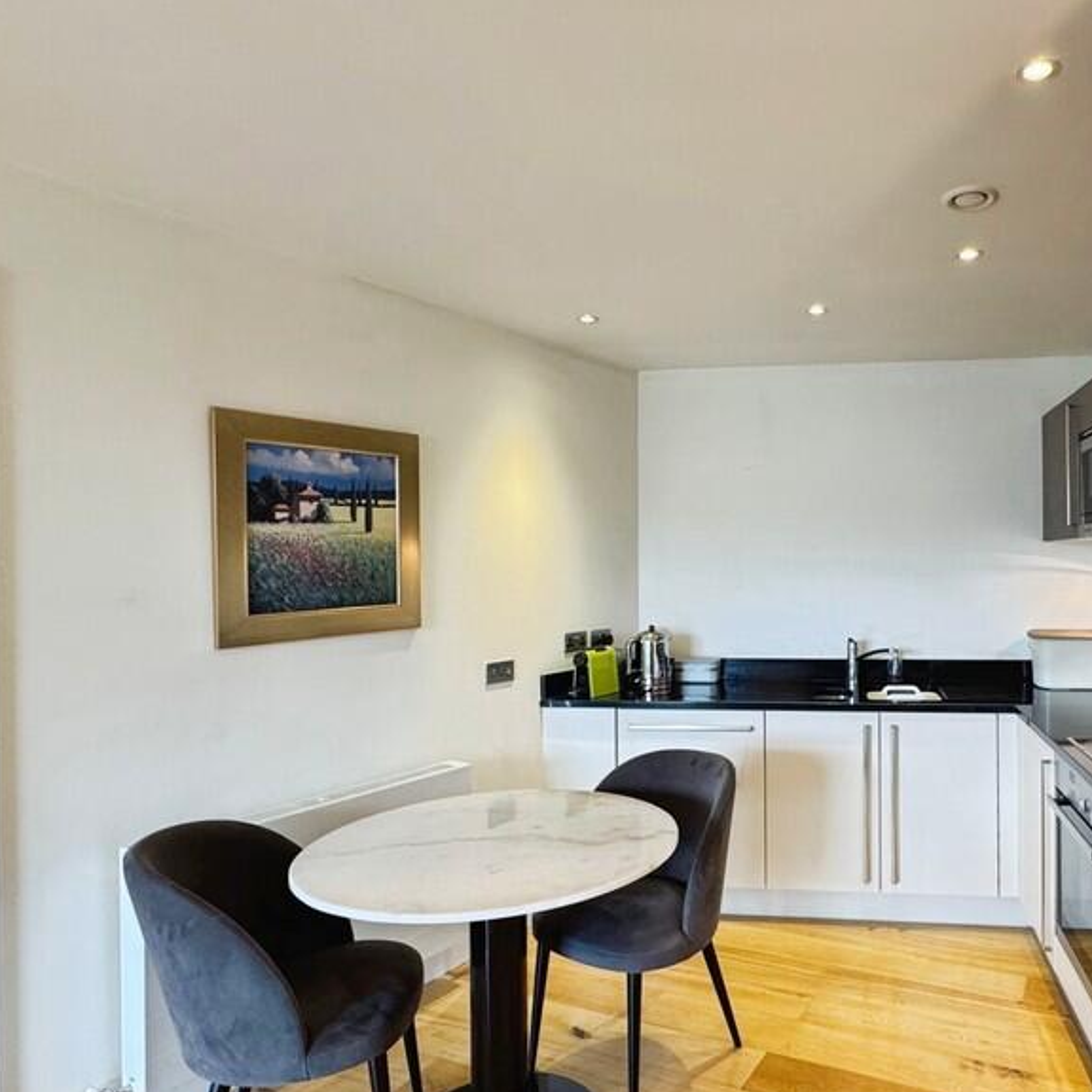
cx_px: 766
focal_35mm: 22
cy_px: 722
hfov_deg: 66.8
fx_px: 785
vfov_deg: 67.8
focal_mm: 2.22
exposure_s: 1/100
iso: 200
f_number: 2.2
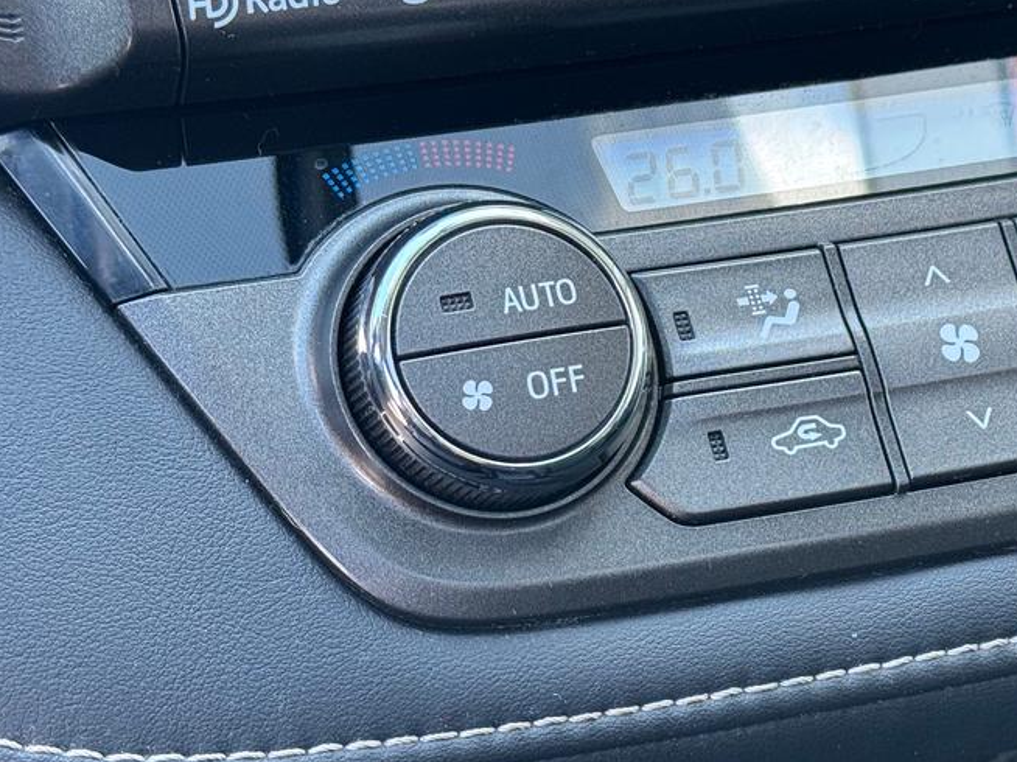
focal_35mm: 94
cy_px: 541
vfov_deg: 15.7
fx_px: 2761
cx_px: 740
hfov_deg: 20.7
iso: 125
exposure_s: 1/60
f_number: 1.78
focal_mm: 6.76
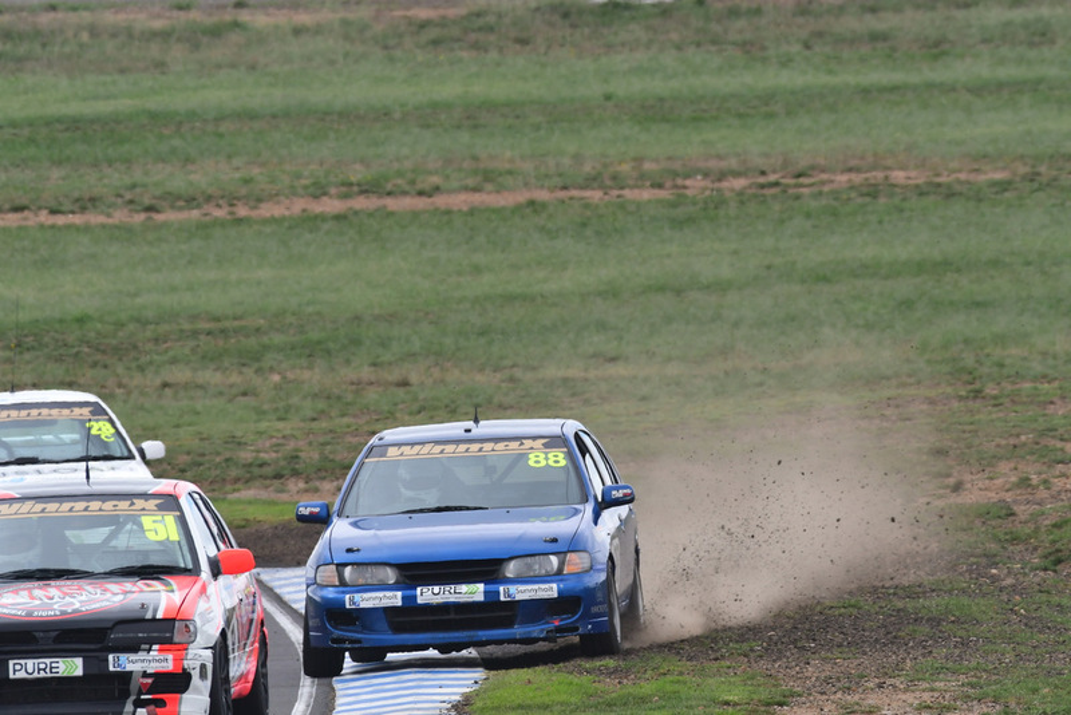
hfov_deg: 3.0
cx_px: 536
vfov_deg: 2.0
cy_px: 358
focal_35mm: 690
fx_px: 20534
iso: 500
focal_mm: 460
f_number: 10
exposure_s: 1/640
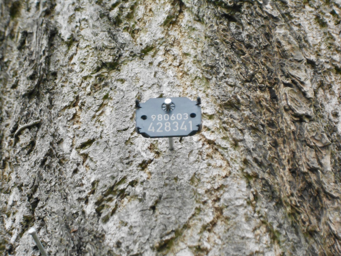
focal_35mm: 156
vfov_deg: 9.5
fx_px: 1537
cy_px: 128
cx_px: 170
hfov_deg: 12.7
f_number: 6.5
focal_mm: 27.6
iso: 640
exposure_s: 1/250
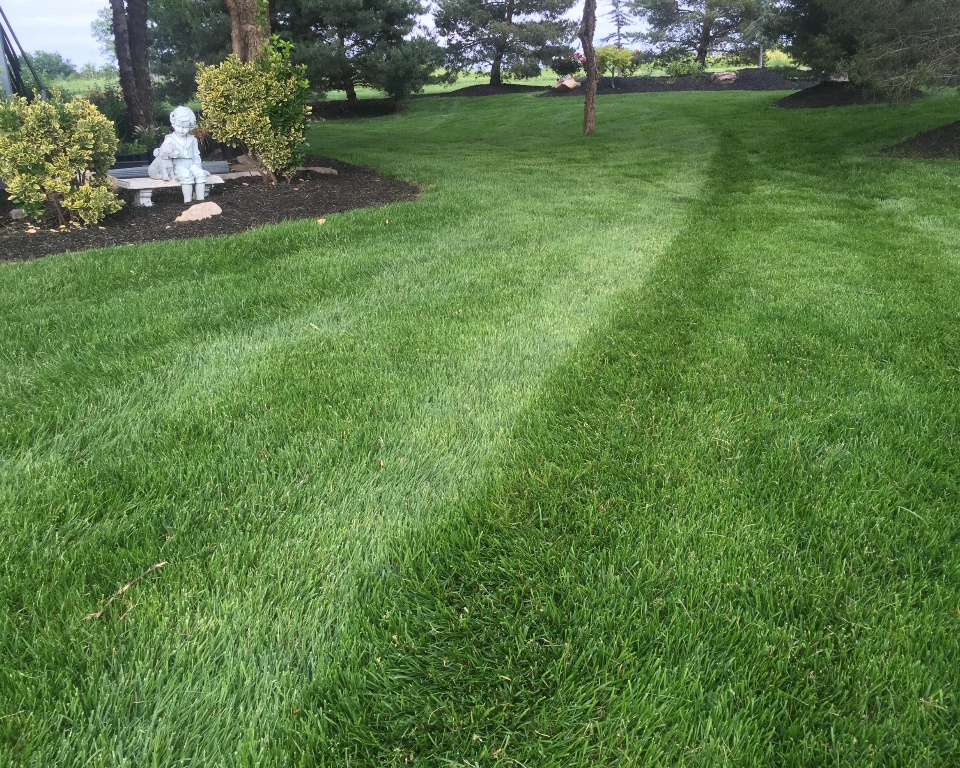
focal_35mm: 31
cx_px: 517
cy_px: 377
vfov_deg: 47.1
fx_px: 881
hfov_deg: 57.1
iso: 40
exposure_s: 1/120
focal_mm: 4.15
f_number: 2.2
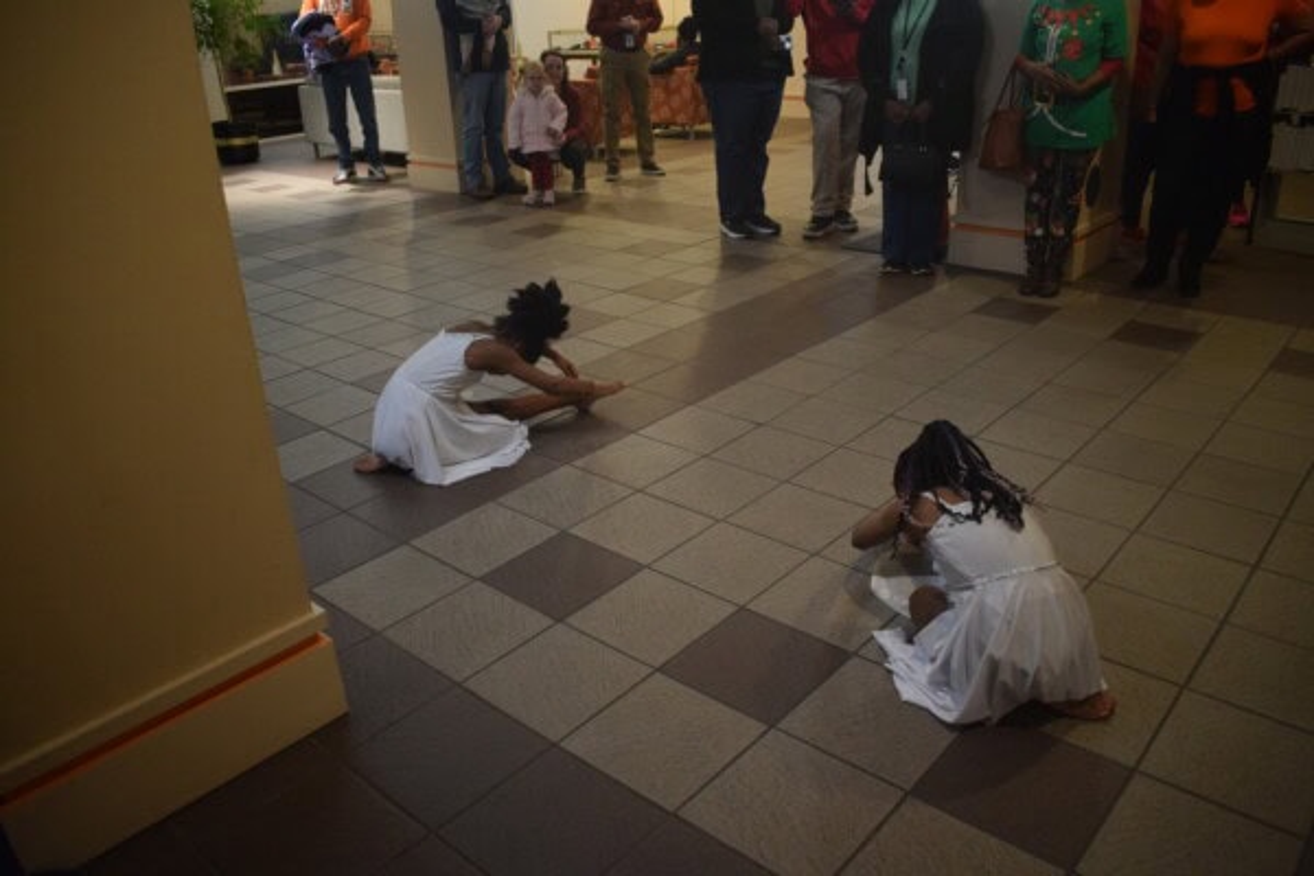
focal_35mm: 27
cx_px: 657
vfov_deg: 47.9
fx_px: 985
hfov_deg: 67.4
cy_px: 438
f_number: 3.5
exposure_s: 1/60
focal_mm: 18
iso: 1800
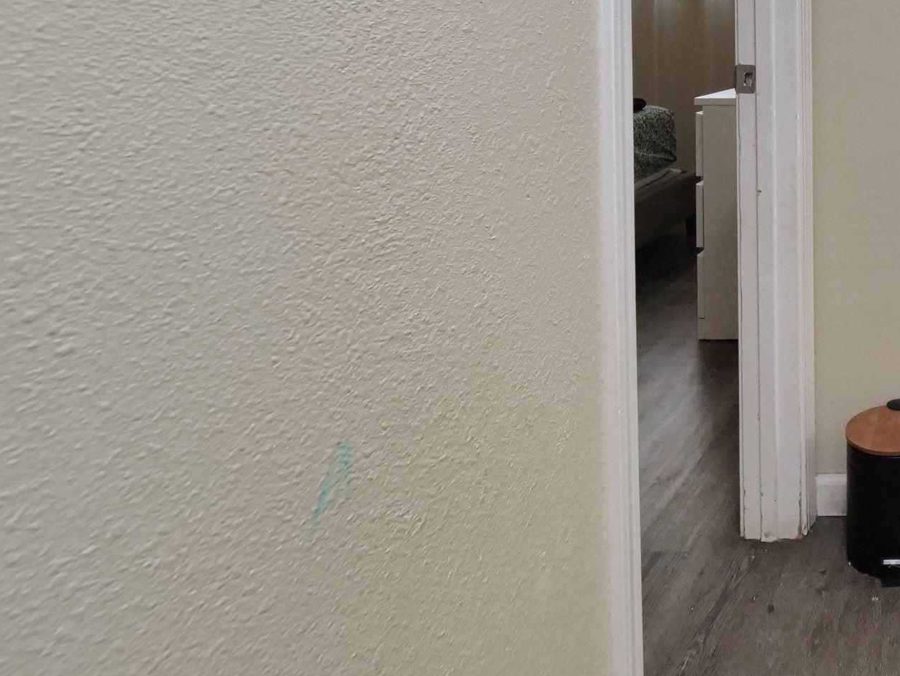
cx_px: 1052
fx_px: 884
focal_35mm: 34
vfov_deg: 38.3
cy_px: 42
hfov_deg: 40.2
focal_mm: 7
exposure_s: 1/160
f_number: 5
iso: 800
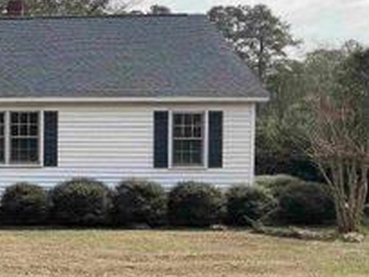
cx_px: -81
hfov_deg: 24.6
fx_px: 757
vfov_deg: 20.7
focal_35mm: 71
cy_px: 160
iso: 16
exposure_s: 1/1984
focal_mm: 3
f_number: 1.8
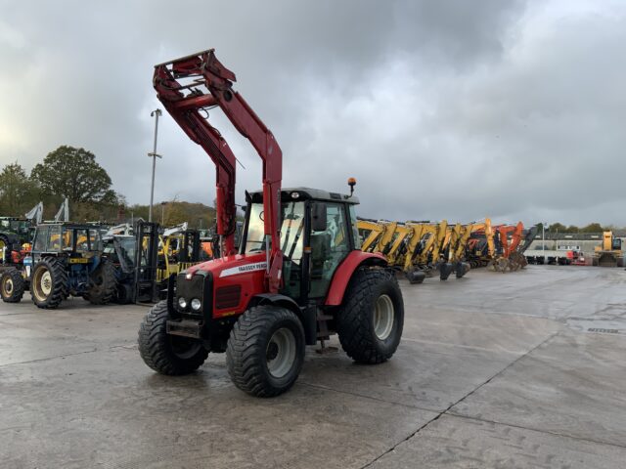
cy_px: 234
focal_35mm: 29
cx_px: 313
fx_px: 524
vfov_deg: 48.2
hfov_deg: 61.7
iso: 16
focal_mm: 3
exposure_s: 1/478
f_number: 1.8
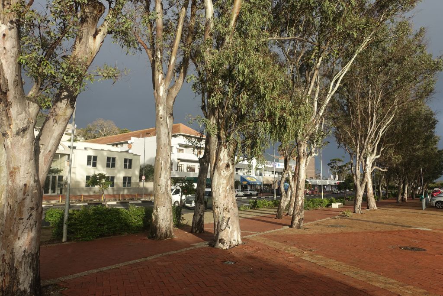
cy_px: 148
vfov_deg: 53.1
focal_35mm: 24
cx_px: 222
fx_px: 295
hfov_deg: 73.7
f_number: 5.6
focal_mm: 8.8
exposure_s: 1/160
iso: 125
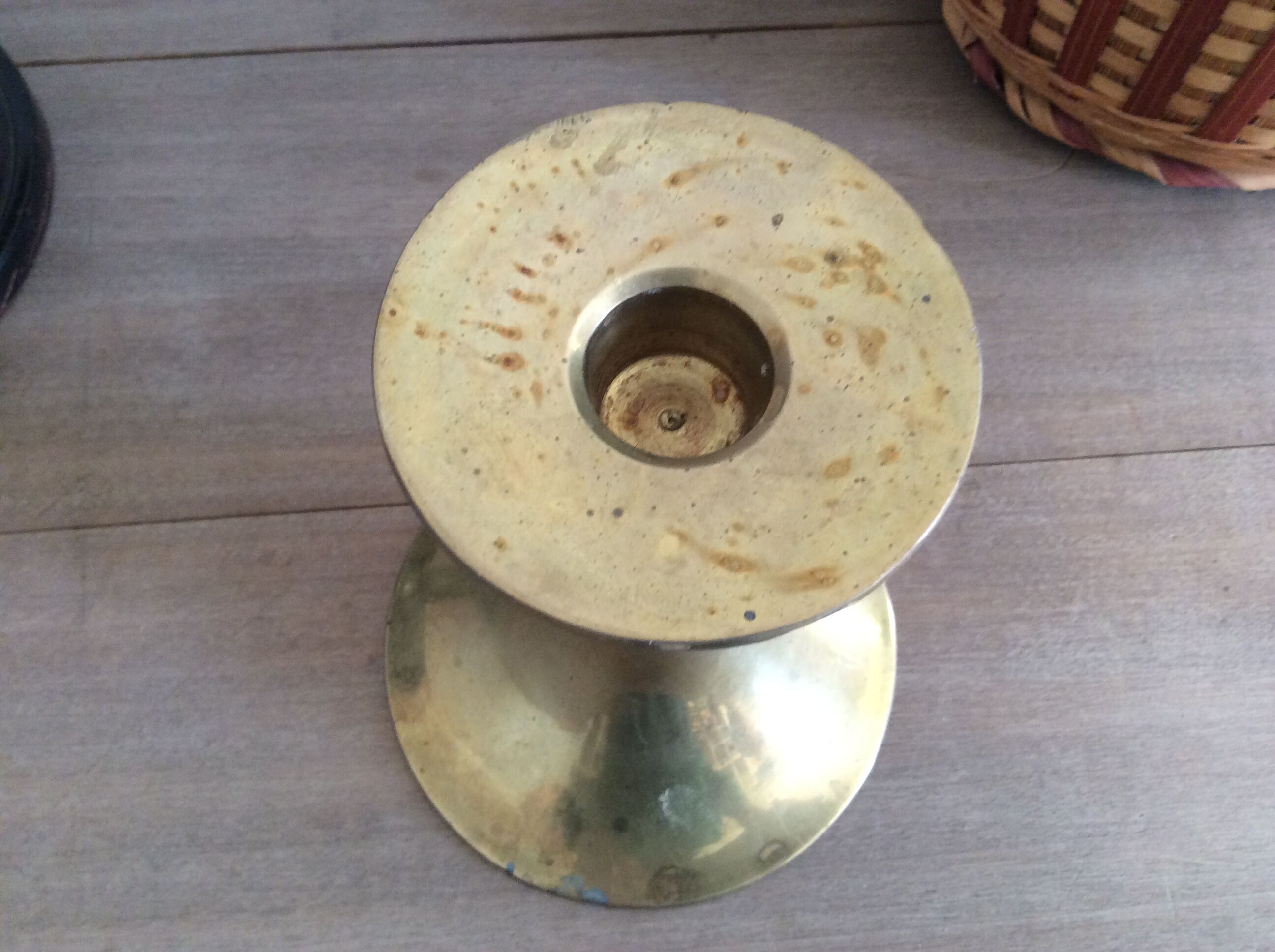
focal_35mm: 32
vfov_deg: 44.1
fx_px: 1177
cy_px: 476
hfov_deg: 56.9
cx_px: 638
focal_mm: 3.3
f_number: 2.4
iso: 100
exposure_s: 1/25
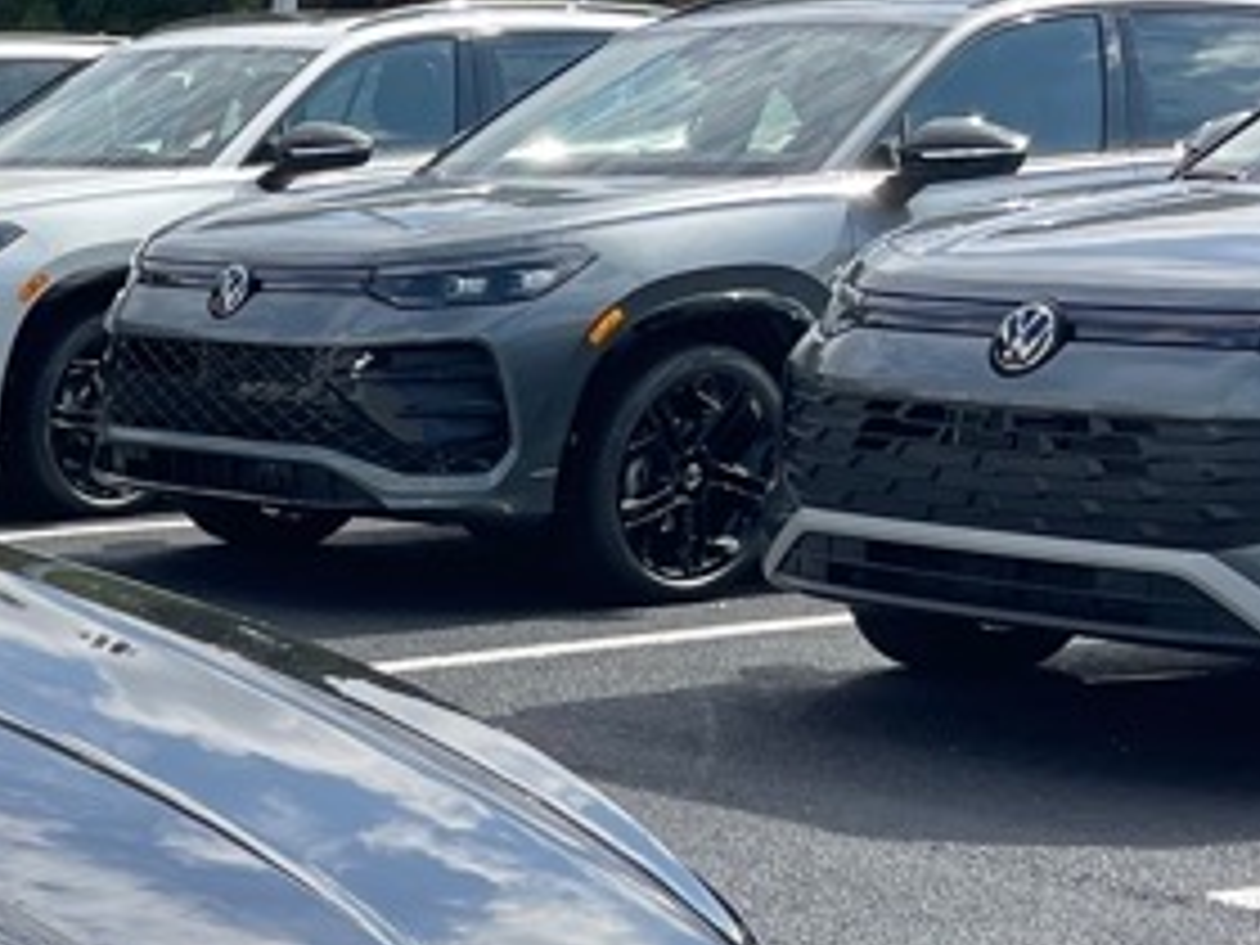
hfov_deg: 17.5
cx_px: -873
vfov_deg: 14.9
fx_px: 3458
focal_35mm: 95
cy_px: 1220
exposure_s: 1/2433
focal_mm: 5.1
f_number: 1.6
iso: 32
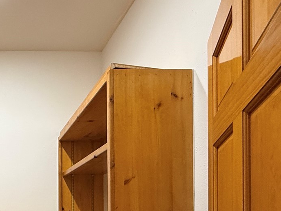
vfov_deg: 33.2
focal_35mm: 39
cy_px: 218
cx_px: 6
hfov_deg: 42.0
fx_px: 317
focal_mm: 2.22
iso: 320
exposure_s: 1/60
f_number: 2.2
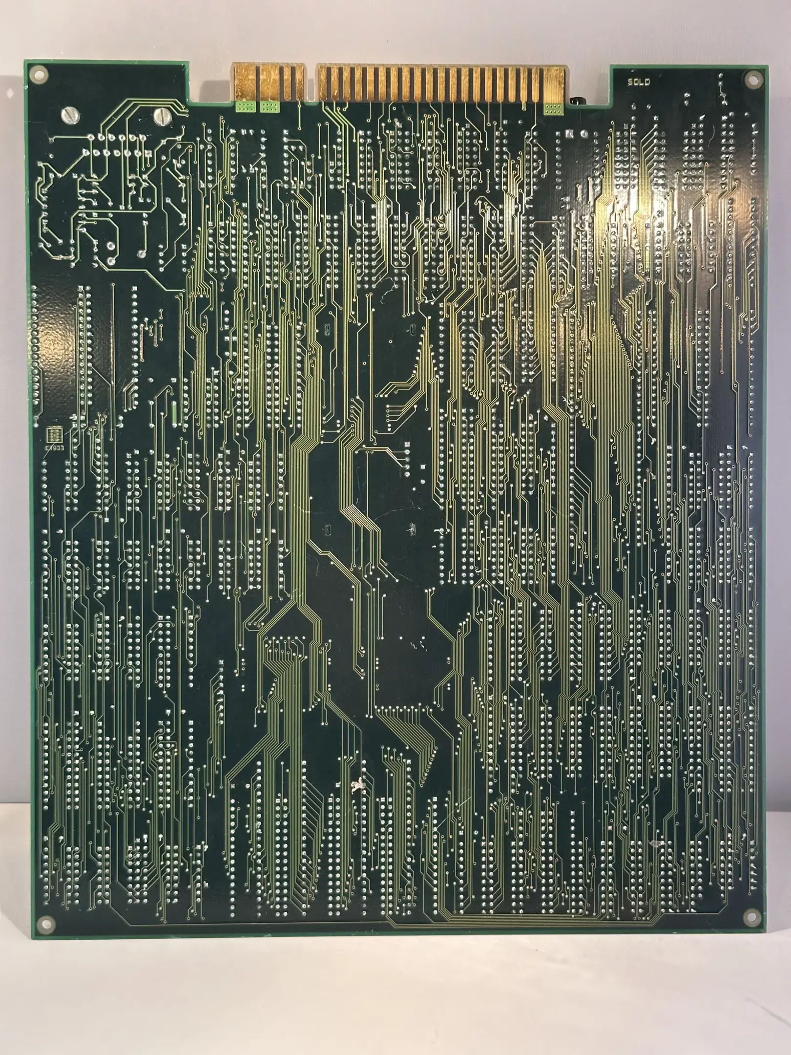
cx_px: 396
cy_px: 528
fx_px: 1462
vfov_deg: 39.7
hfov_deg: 30.3
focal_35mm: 48
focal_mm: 6.86
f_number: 1.78
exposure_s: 1/50
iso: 160
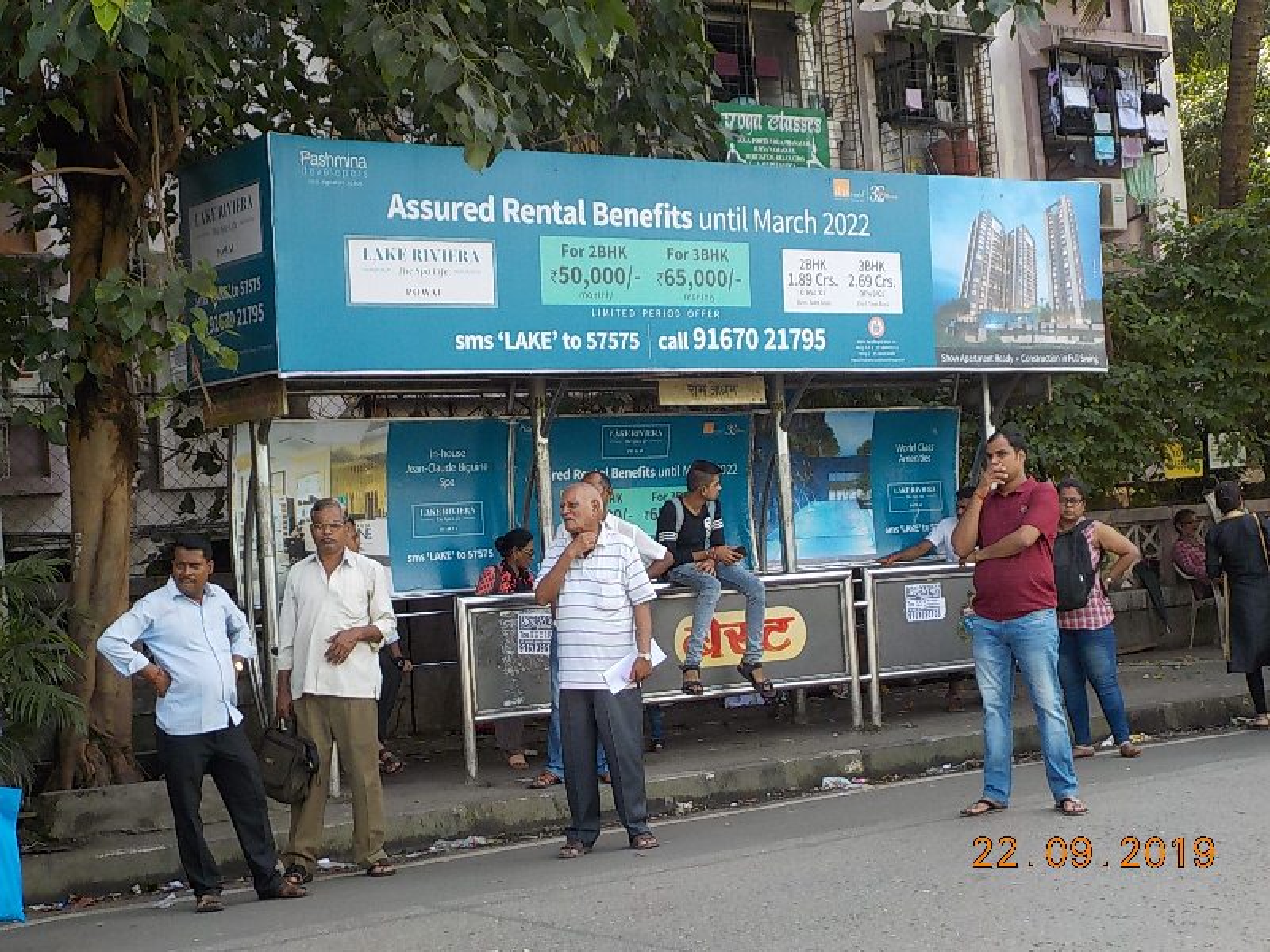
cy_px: 476
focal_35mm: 58
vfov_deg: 25.2
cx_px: 635
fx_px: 2128
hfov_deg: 33.2
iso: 125
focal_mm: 7.9
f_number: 4.7
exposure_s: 1/100
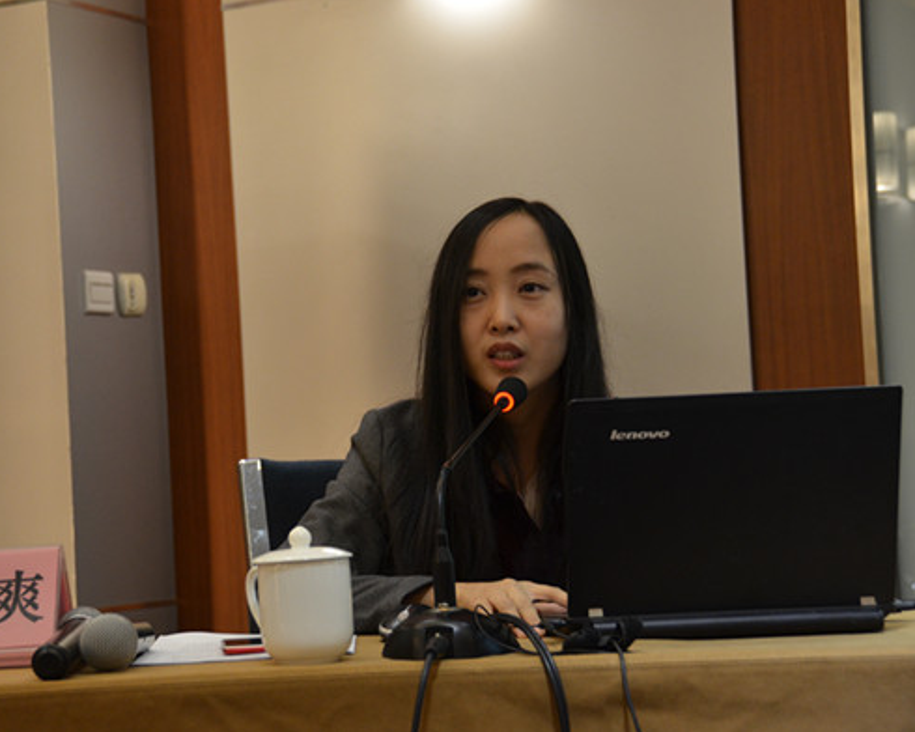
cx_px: 357
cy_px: 366
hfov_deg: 22.2
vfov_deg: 17.9
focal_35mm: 86
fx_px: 2329
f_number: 5.6
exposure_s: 1/30
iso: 800
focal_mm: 50
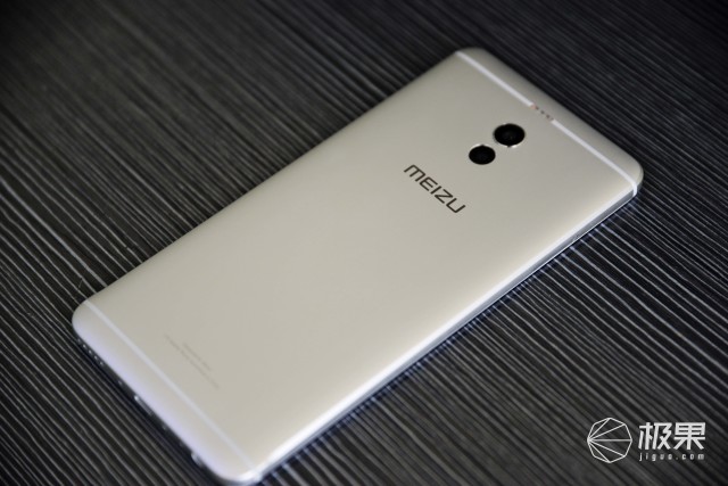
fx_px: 2124
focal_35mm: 105
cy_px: 243
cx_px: 364
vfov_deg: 13.0
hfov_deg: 19.5
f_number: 4
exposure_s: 1/50
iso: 1000
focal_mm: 105
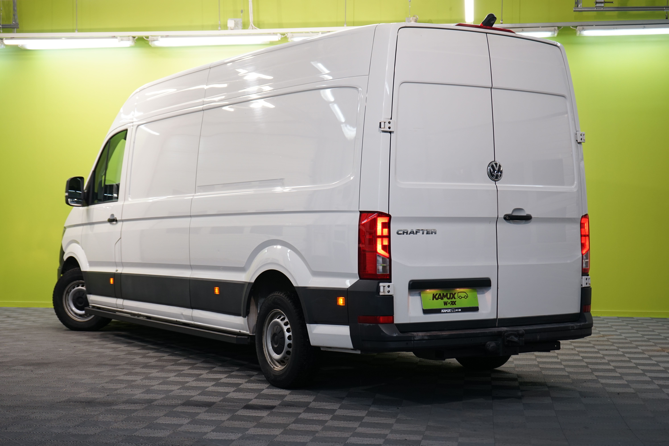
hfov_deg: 36.2
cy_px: 223
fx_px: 1022
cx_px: 334
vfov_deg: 24.6
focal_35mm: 55
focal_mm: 55
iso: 500
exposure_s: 1/30
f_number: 5.6
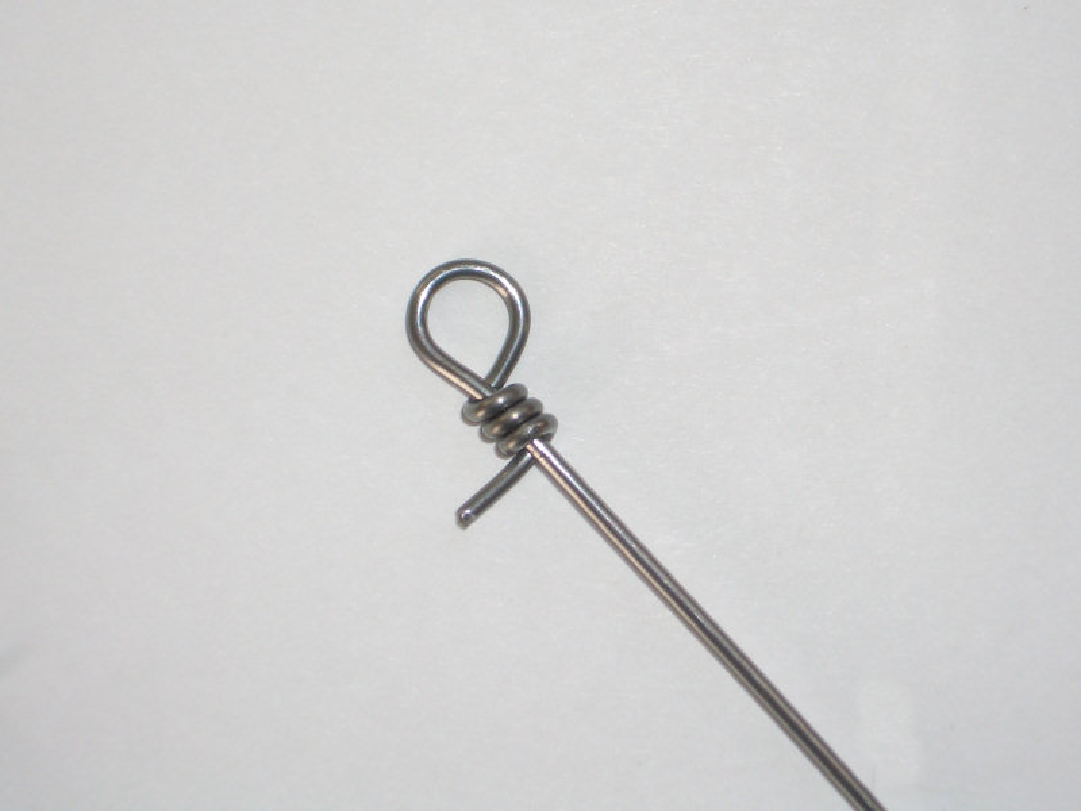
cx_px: 540
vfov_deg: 16.8
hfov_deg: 22.3
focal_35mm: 88
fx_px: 2748
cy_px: 406
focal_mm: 14.6
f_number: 4.4
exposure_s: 1/60
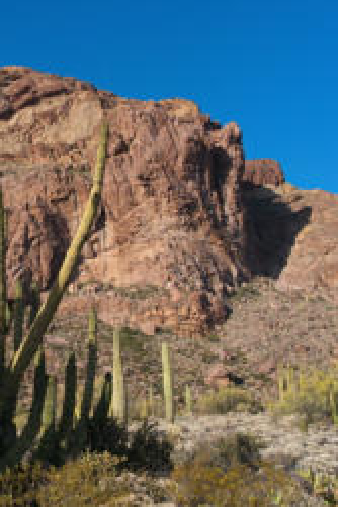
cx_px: -19
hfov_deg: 21.6
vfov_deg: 33.4
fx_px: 846
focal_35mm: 60
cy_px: 269
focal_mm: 19
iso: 250
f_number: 9
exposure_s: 1/320
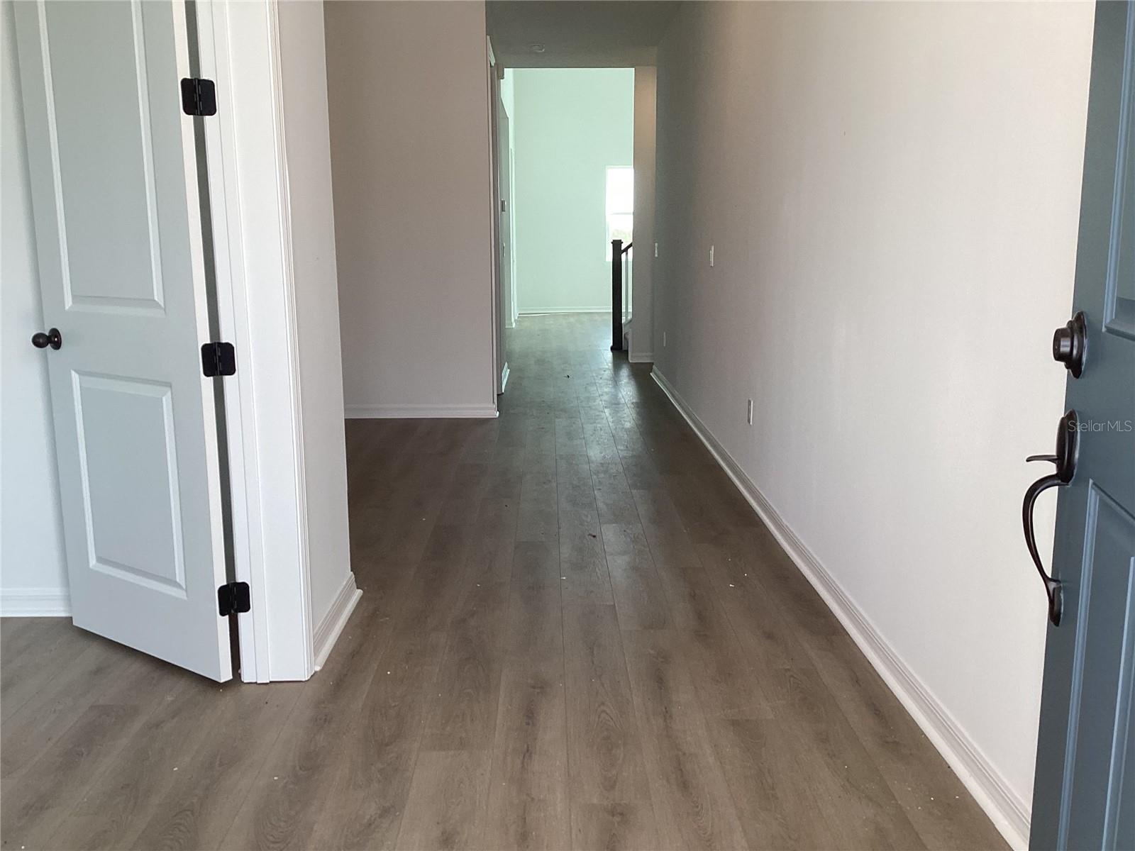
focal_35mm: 31
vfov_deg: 45.4
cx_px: 568
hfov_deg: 58.4
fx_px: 1016
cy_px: 426
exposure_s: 1/120
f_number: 2.4
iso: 40
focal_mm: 3.3
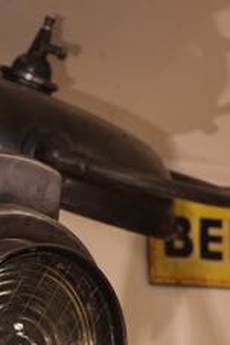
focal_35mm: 140
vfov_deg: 14.2
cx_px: -62
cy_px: 415
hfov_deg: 9.6
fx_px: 1344
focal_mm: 35
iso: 2500
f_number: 4
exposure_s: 1/125
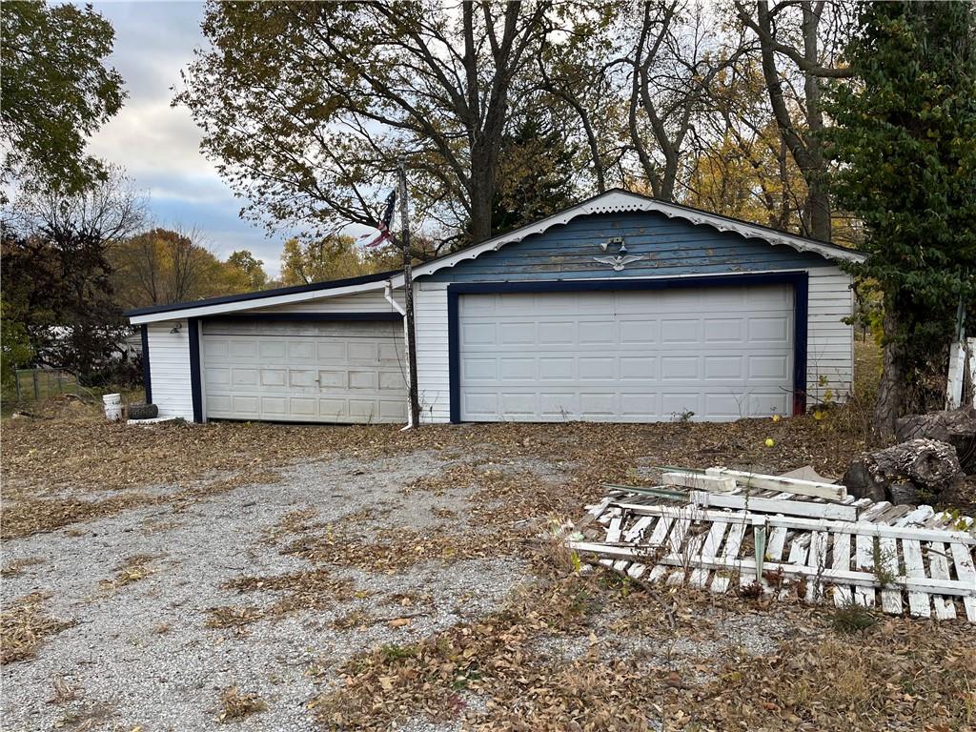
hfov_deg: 67.3
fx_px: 733
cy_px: 366
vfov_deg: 53.1
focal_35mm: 26
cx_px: 488
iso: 40
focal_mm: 5.1
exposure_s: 1/122
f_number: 1.6
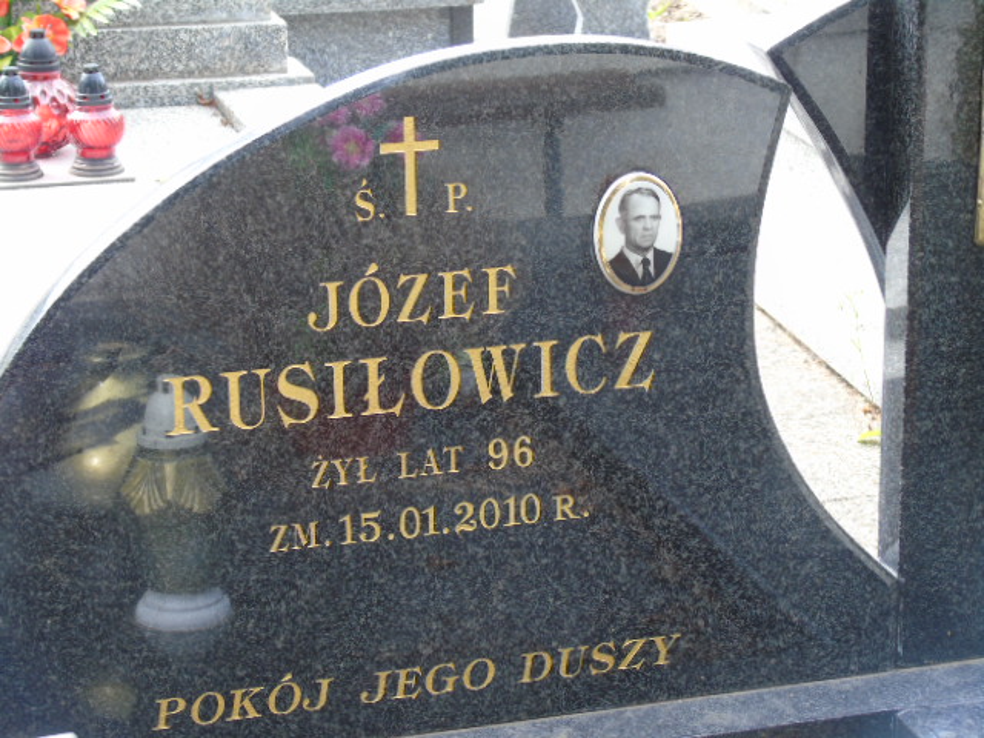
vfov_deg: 15.7
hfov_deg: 20.9
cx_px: 492
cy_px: 369
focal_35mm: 94
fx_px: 2672
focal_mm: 17
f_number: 4.3
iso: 100
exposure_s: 1/30
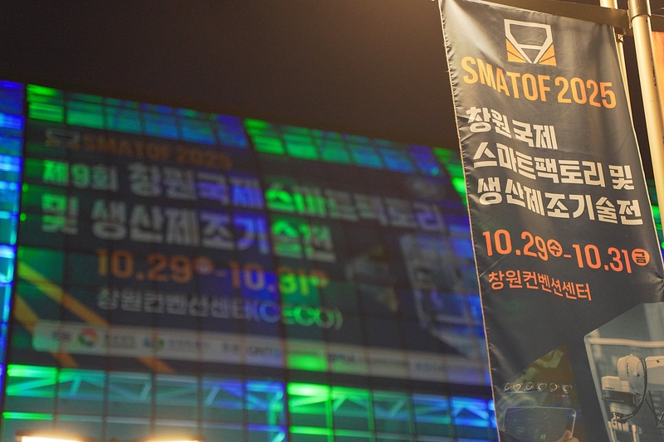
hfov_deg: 33.9
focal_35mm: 59
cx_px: 332
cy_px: 221
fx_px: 1088
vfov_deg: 23.0
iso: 5000
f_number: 2.8
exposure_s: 1/60
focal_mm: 59
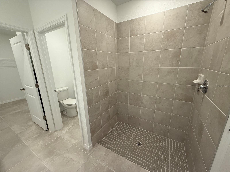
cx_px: 115
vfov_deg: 85.7
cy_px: 86
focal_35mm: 14
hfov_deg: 102.1
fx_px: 93
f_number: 2.2
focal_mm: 2.22
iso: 250
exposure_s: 1/120
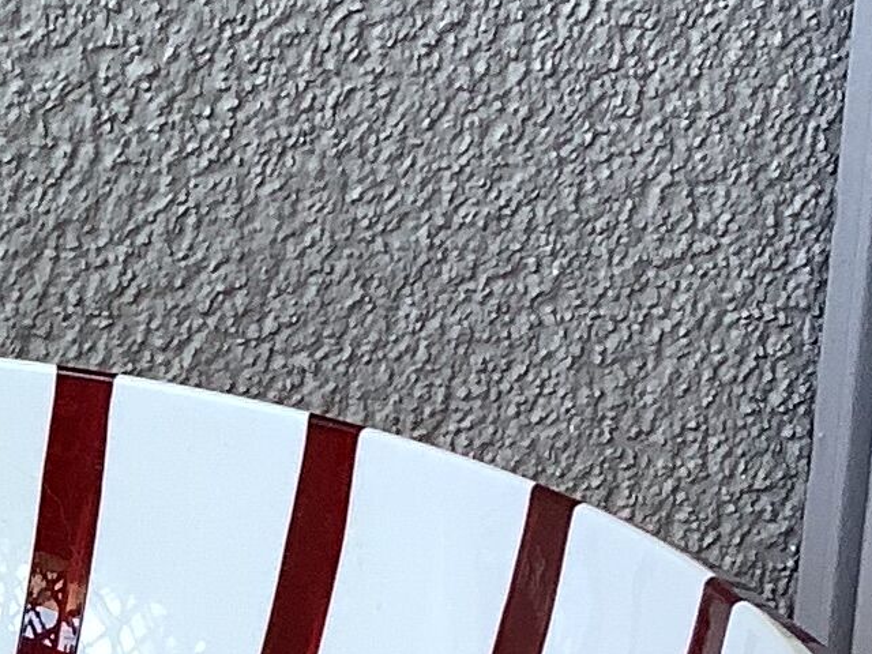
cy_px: 734
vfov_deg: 9.3
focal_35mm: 158
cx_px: -525
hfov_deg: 11.8
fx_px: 3980
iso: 40
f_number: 2.4
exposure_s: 1/100
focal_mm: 3.3
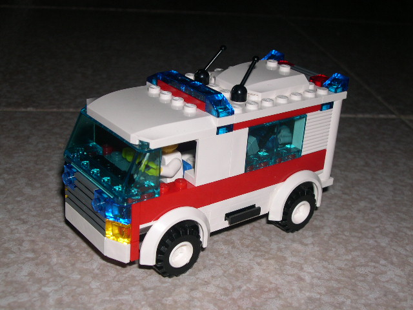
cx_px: 206
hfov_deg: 36.8
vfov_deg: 28.0
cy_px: 155
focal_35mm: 52
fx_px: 620
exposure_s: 1/60
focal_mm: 11.1
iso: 100
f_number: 8.8
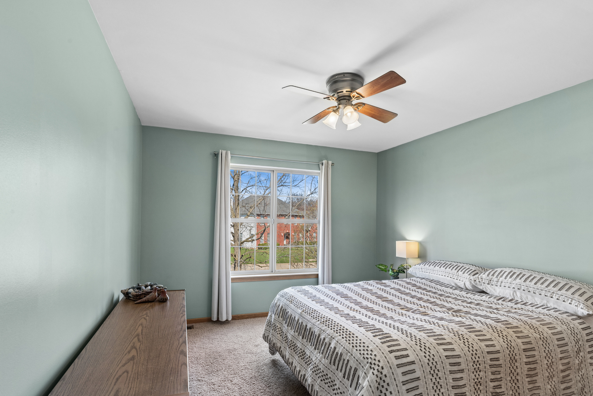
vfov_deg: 70.5
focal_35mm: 17
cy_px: 198
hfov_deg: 93.3
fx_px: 280
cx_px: 296
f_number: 11
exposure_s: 1/25
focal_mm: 17
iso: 200
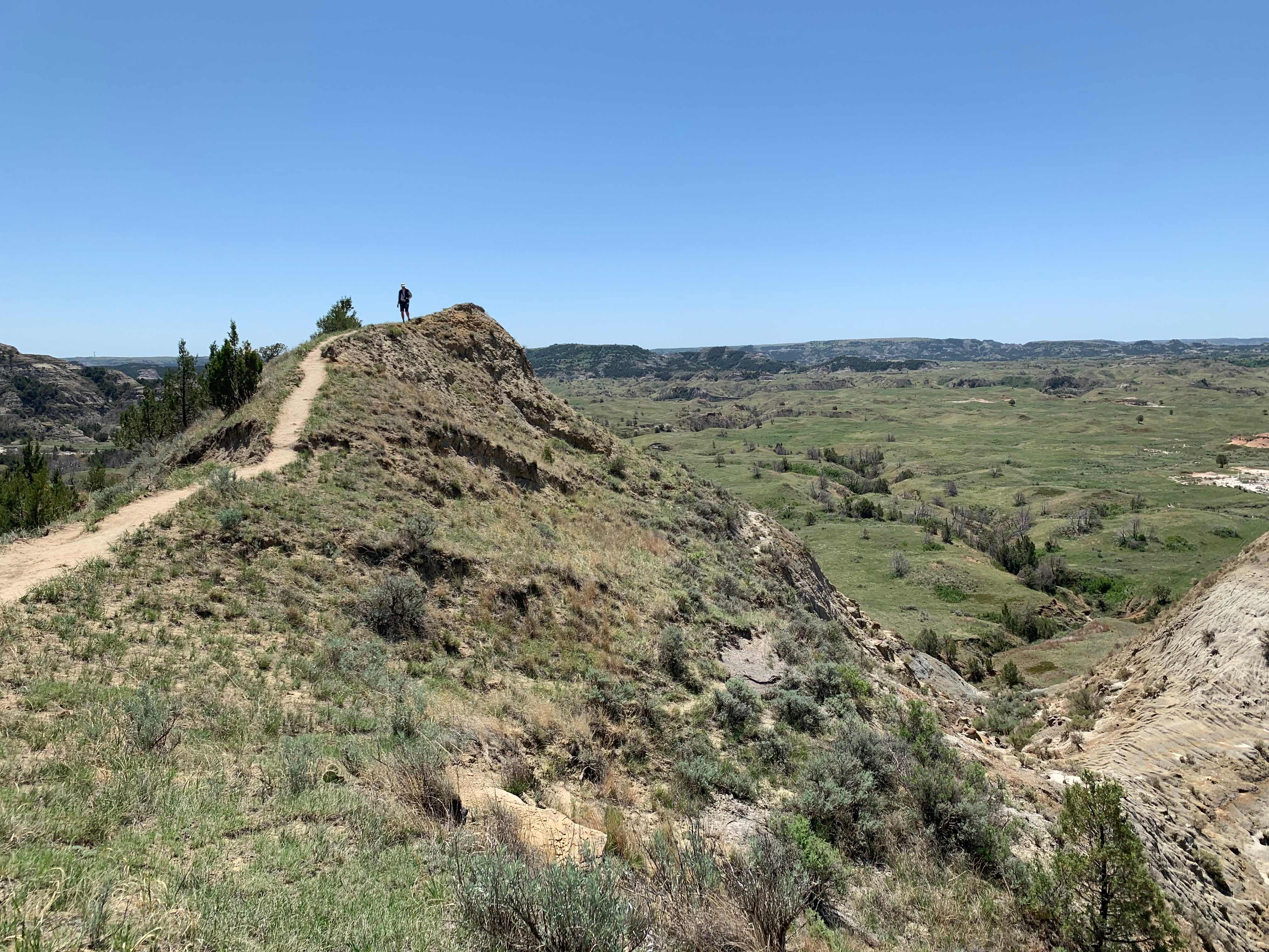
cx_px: 634
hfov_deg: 67.3
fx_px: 953
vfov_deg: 53.1
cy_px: 476
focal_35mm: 26
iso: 25
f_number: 1.8
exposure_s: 1/2833
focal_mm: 4.25
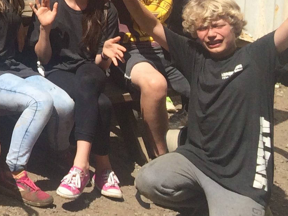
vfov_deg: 12.1
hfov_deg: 14.3
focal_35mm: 118
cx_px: -260
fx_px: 981
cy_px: -88
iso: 40
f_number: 2.2
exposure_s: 1/1709
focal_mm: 4.12
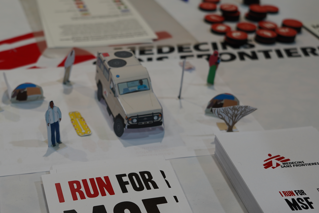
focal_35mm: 58
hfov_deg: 34.3
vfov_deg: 23.3
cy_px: 135
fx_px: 514
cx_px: 117
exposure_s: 1/60
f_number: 5
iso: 200
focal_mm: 40
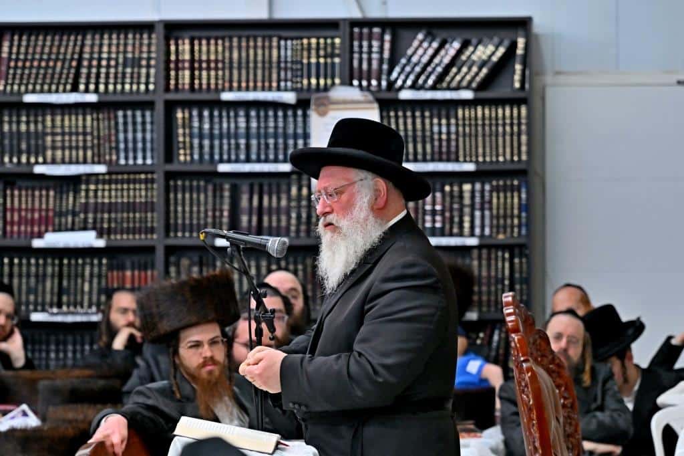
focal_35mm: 180
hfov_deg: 11.4
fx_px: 3419
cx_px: 342
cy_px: 228
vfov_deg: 7.6
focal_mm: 120
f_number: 4
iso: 800
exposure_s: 1/200
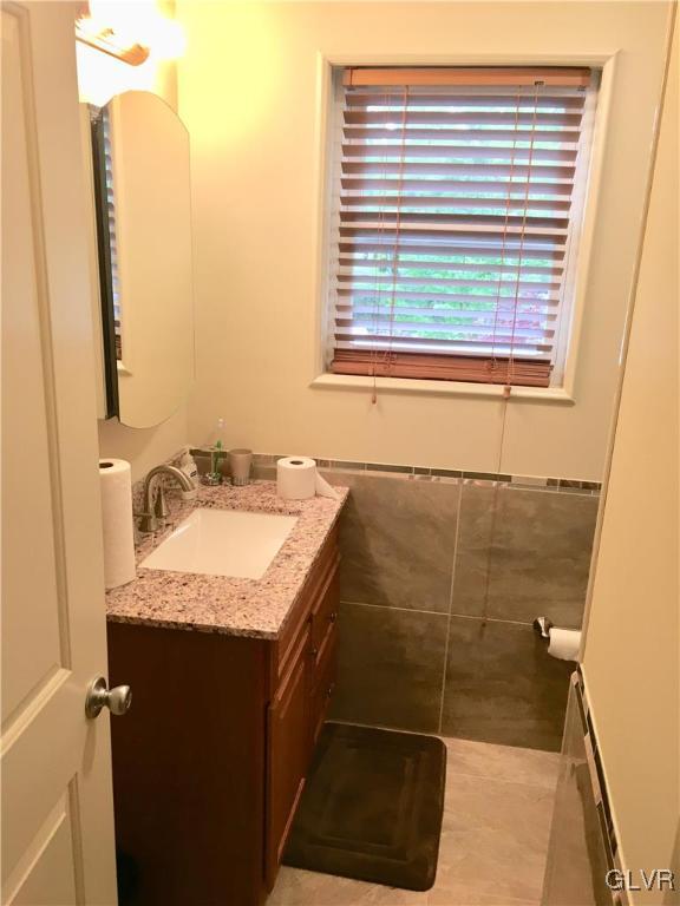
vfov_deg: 61.7
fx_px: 760
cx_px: 340
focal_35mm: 29
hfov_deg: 48.2
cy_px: 453
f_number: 2.2
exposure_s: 1/30
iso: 50
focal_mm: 4.15
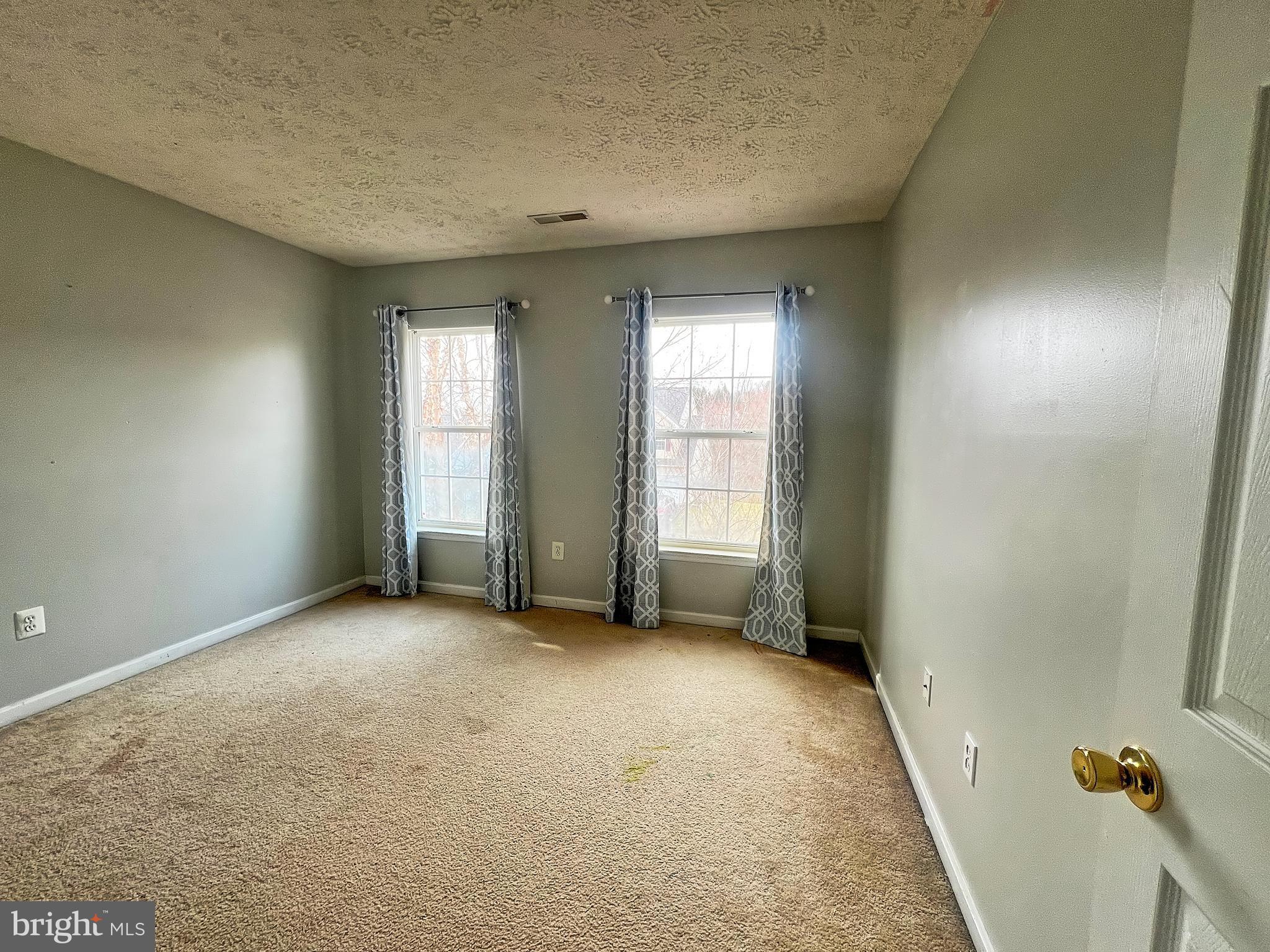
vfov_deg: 89.9
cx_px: 635
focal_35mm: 13
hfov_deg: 106.2
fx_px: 477
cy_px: 476
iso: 32
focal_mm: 1.6
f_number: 1.8
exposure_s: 1/99
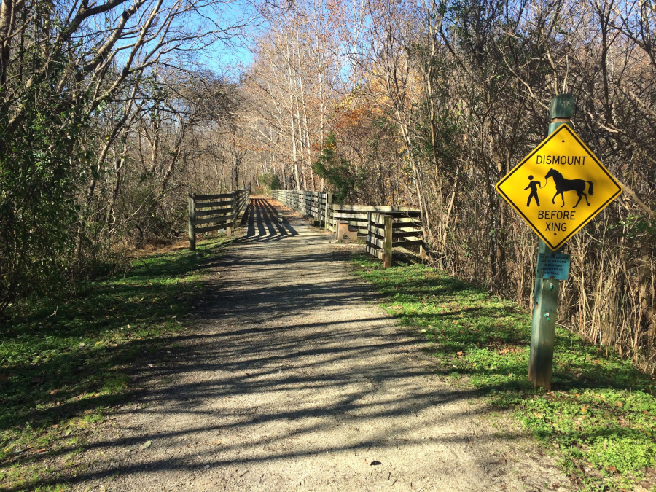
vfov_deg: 48.2
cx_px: 328
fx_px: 550
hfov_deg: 61.7
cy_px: 246
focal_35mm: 29
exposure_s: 1/662
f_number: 2.2
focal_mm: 4.15
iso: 32
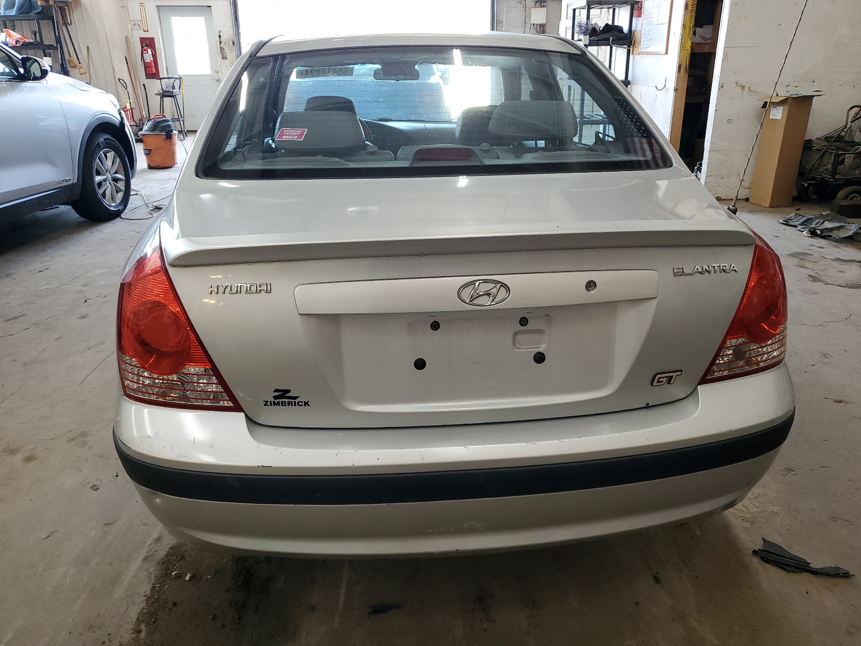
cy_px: 323
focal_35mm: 26
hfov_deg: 67.3
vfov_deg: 53.1
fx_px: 647
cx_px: 430
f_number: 1.5
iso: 100
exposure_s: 1/60.2
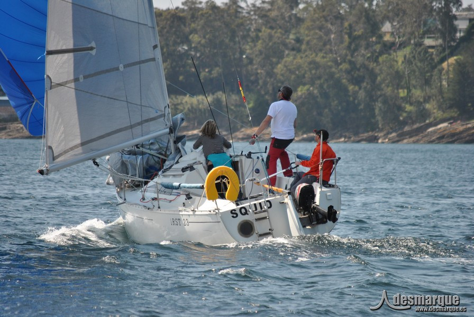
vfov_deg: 4.6
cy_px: 158
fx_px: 3955
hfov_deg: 6.9
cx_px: 237
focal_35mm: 300
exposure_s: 1/640
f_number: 5.6
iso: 200
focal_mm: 200
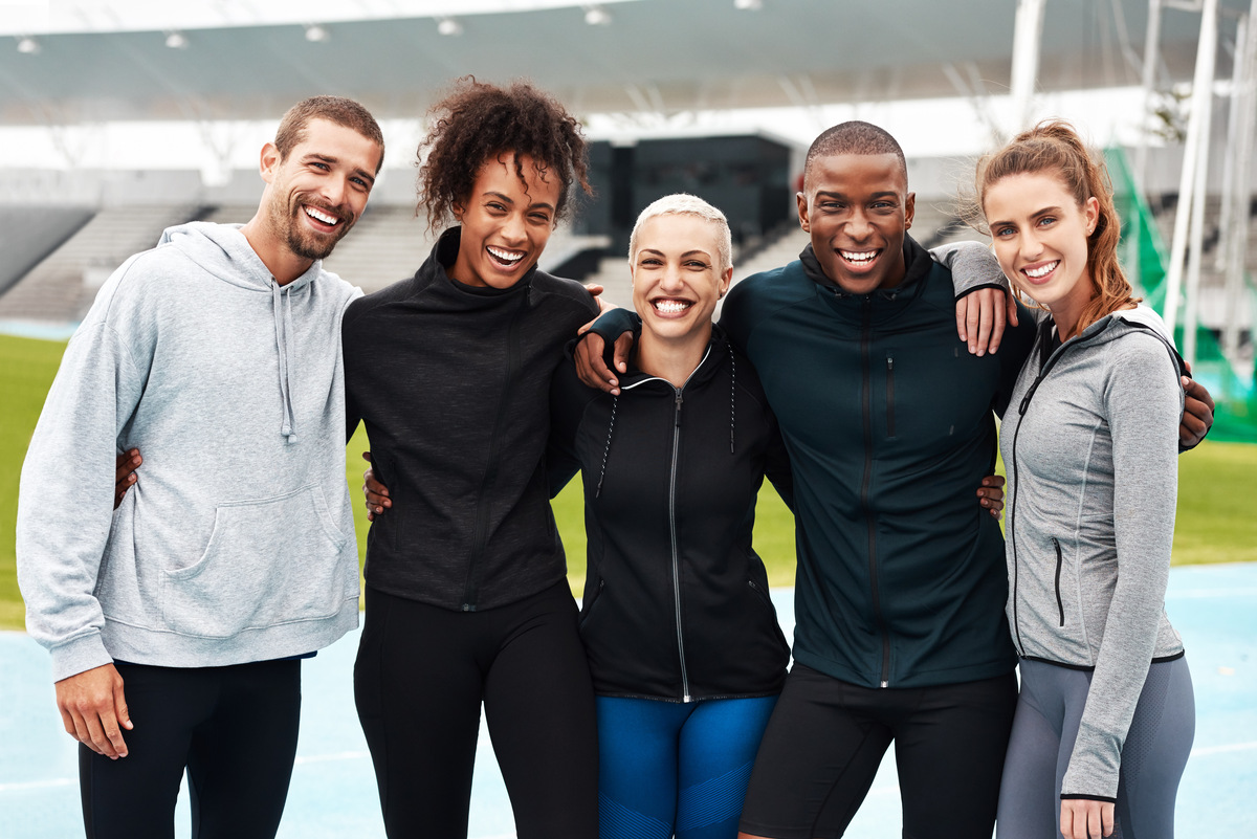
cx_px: 628
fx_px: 2445
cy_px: 420
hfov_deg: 28.8
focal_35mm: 70
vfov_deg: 19.5
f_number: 4
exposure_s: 1/640
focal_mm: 70
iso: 400
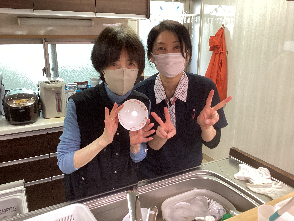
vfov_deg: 45.4
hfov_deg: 58.4
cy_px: 110
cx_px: 147
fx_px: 263
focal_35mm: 31
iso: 200
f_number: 2.4
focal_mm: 3.3
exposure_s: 1/50
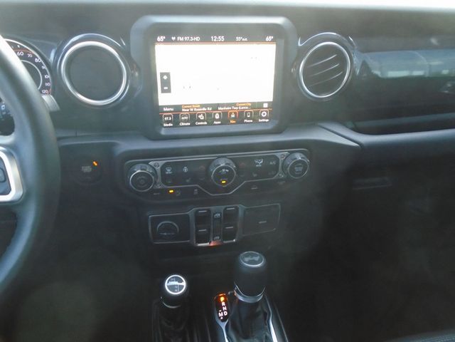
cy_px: 171
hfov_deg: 67.3
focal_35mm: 26
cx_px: 228
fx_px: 342
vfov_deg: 53.1
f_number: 3.2
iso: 320
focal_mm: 4.6
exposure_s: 1/30
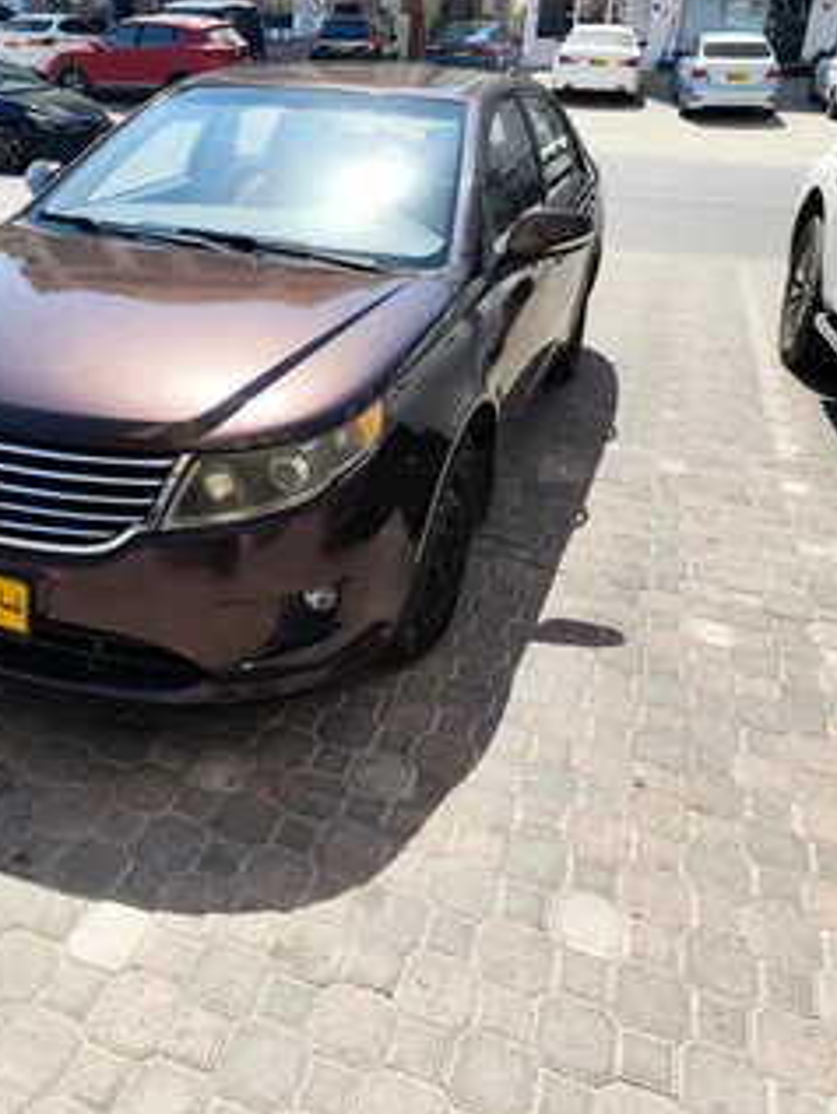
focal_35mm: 29
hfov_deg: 48.0
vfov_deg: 60.9
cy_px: 422
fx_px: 934
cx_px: 334
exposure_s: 1/860
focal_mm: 6.14
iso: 50
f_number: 1.65
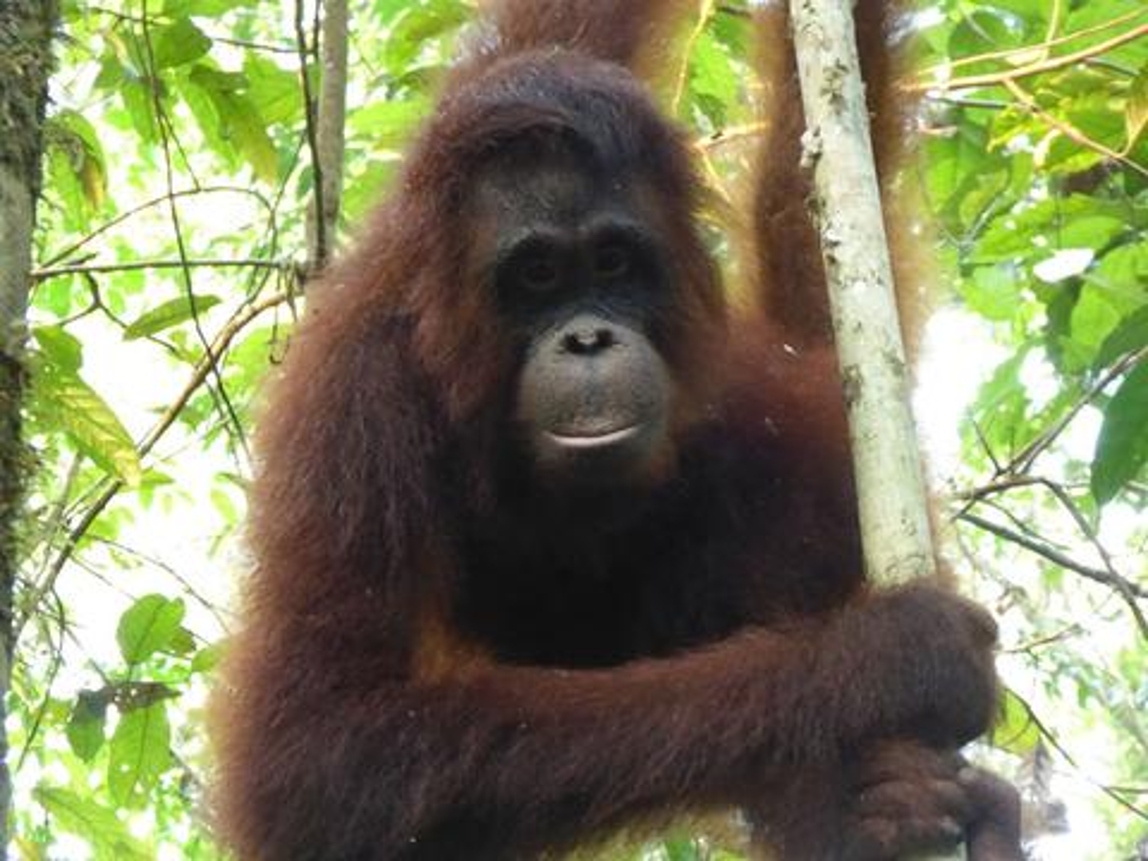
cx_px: 574
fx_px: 4577
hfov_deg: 14.3
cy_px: 430
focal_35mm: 138
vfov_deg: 10.7
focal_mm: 22.3
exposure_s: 1/8
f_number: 5.2
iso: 800
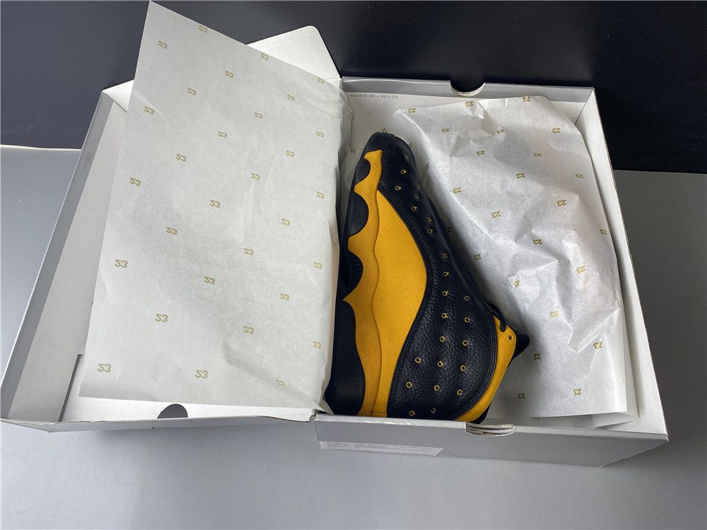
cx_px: 354
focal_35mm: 26
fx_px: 531
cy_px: 265
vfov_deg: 53.1
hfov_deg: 67.3
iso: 64
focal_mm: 4.25
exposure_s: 1/50
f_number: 1.8
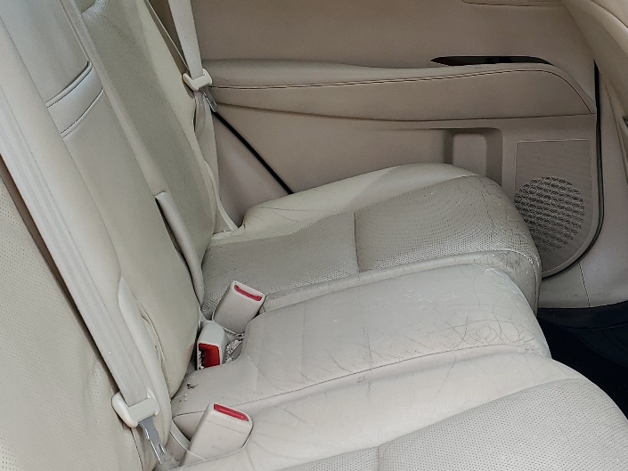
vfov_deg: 24.6
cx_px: 460
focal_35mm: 59
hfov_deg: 32.2
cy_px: 142
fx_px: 1071
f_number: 1.5
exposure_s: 1/400
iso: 50
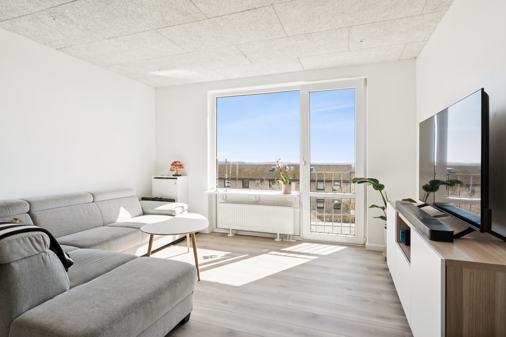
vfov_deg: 64.6
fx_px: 267
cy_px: 168
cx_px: 253
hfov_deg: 86.9
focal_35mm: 19
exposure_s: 1/160
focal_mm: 19
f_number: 11
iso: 800
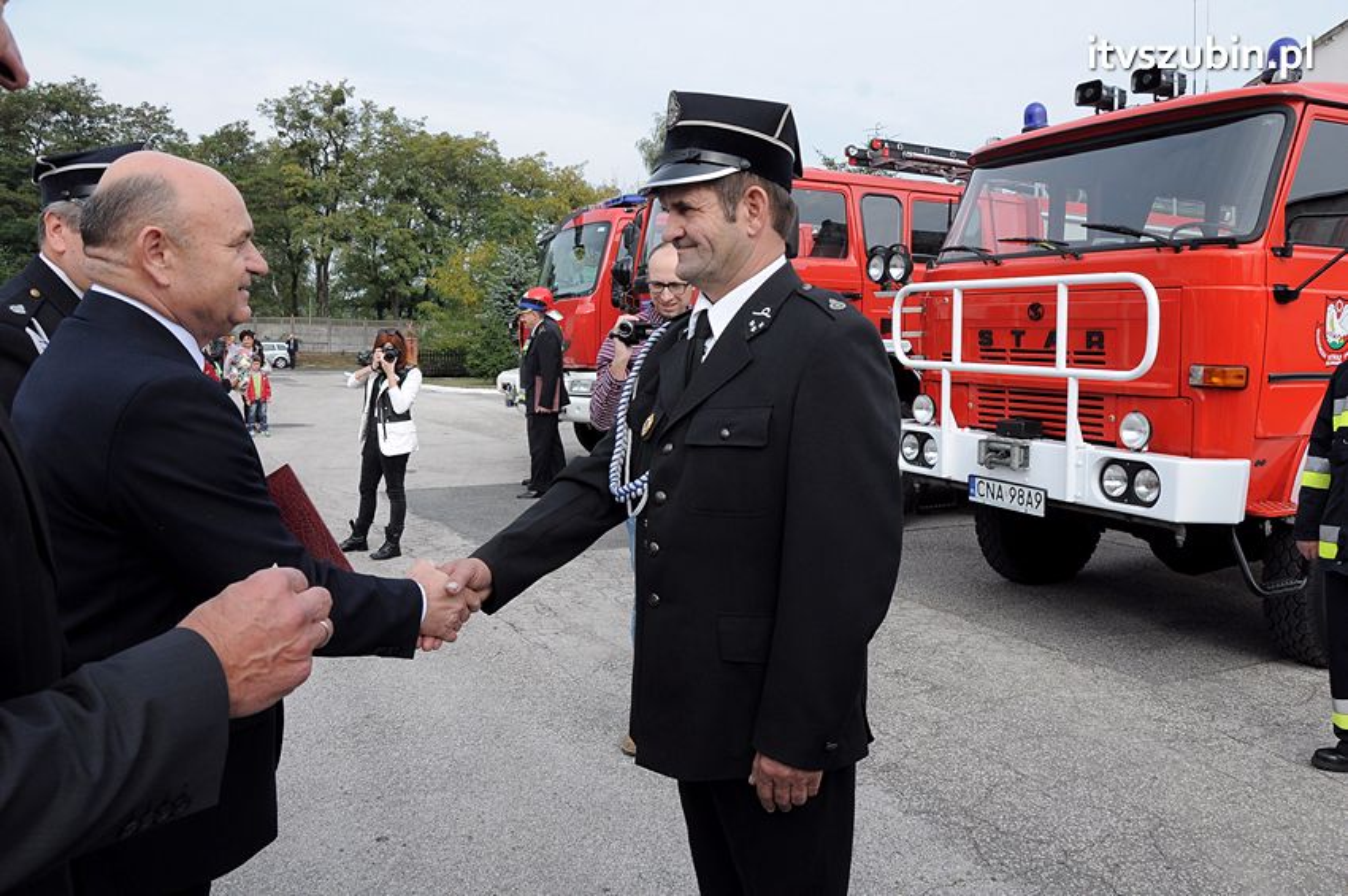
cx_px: 674
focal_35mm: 27
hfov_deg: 67.4
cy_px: 448
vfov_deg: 47.8
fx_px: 1010
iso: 500
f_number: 9
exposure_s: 1/320
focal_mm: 18
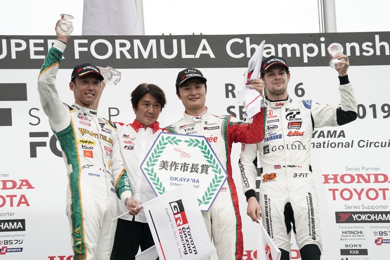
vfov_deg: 5.3
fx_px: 2827
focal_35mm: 261
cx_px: 195
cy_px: 130
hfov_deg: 7.9
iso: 1250
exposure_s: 1/400
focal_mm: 261
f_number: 5.6
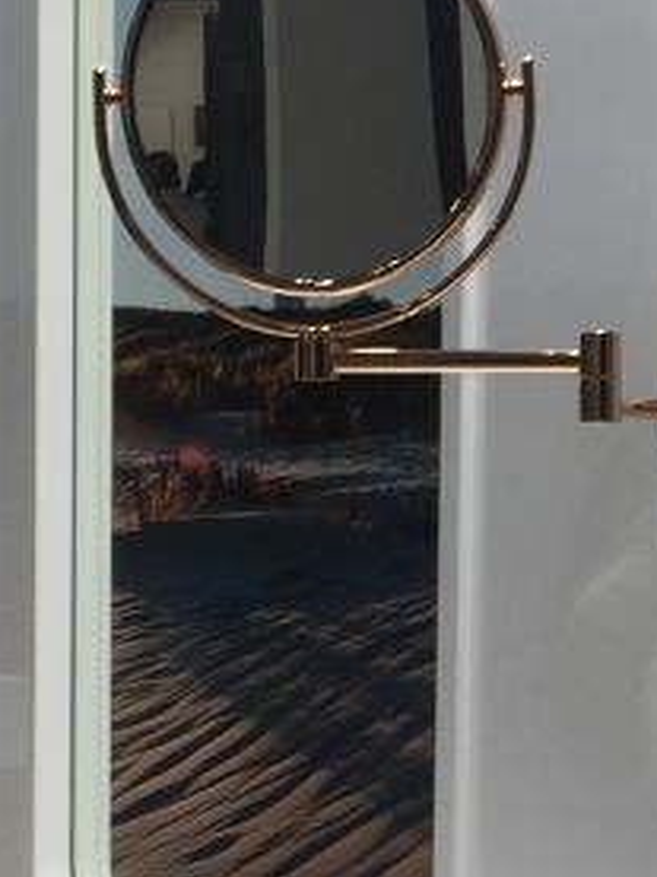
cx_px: 816
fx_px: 3543
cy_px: 761
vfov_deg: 14.0
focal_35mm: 140
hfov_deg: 10.4
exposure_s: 1/124
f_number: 2.2
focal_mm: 4.15
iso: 32
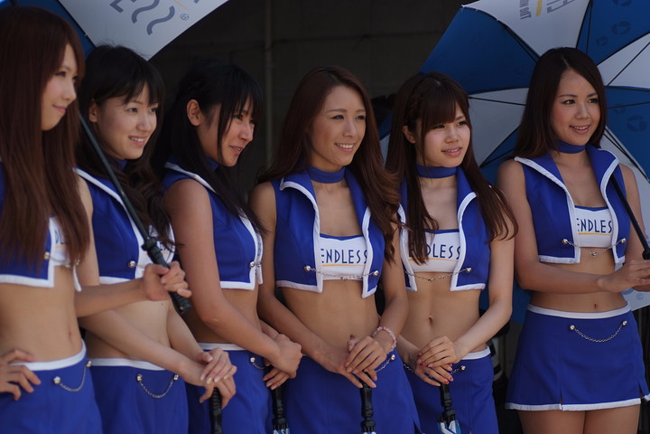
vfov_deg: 10.2
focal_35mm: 135
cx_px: 325
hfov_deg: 15.2
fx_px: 2437
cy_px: 217
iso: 100
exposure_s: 1/1000
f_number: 2.8
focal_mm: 90
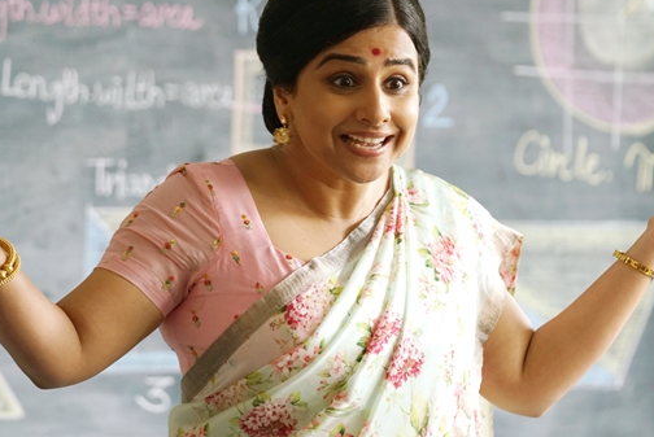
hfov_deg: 6.8
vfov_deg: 4.5
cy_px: 192
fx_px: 5509
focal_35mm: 303
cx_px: 353
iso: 1000
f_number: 3.2
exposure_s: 1/50
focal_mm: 191
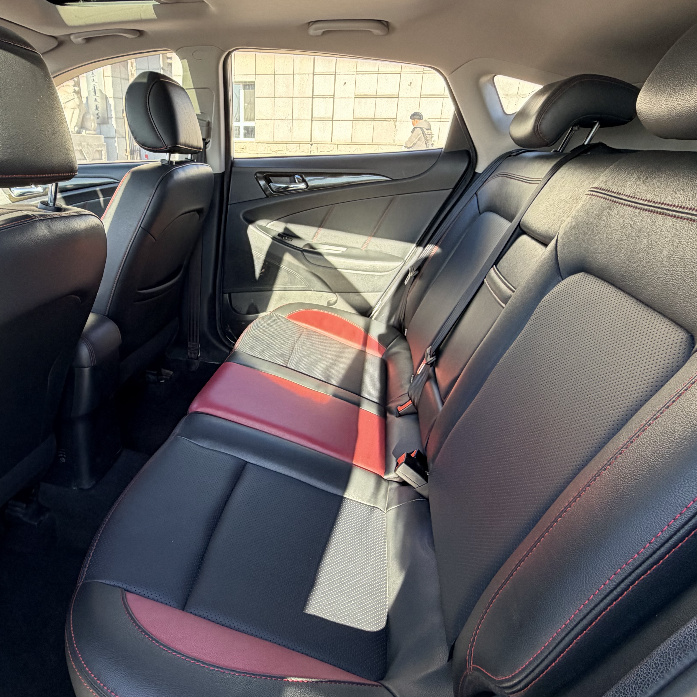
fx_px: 501
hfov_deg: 68.9
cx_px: 276
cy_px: 316
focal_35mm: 22
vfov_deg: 69.5
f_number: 2.2
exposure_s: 1/121
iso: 80
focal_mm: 2.22
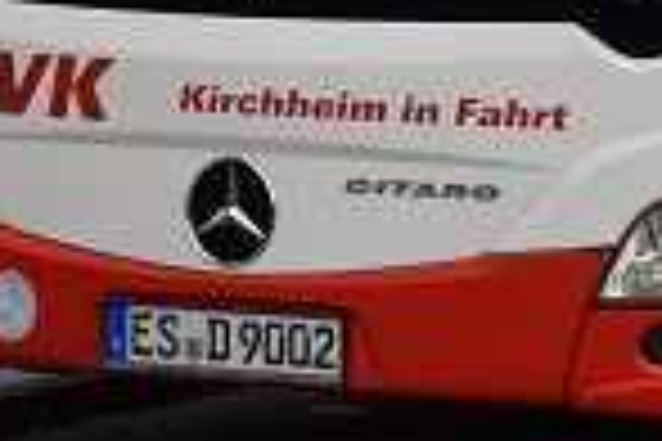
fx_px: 5755
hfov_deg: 6.4
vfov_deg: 4.3
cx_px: 1256
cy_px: -554
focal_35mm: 313
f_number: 4.2
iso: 800
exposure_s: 1/800
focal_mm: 34
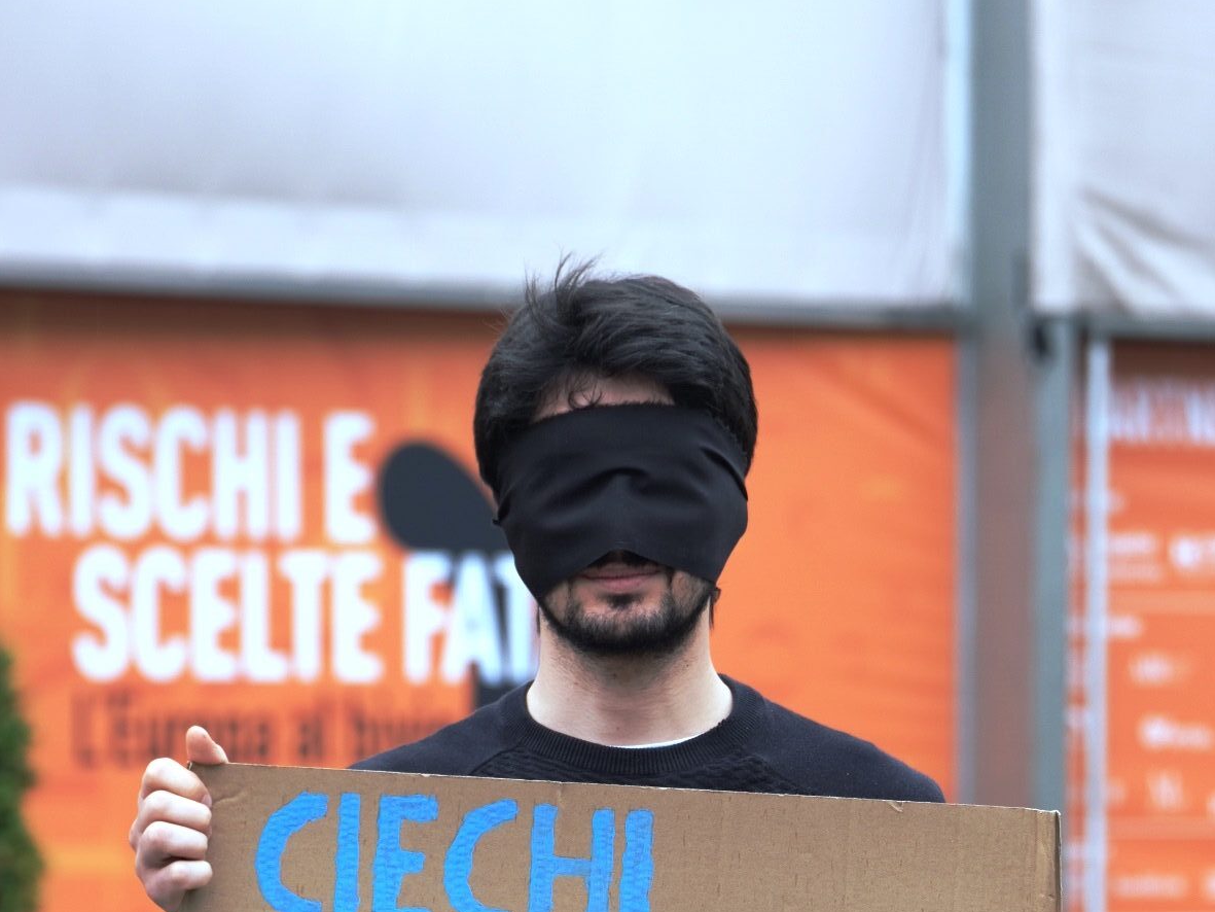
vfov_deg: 5.0
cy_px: 910
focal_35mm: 295
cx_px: 607
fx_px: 10355
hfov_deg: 6.7
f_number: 6
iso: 160
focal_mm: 135.7
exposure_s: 1/50
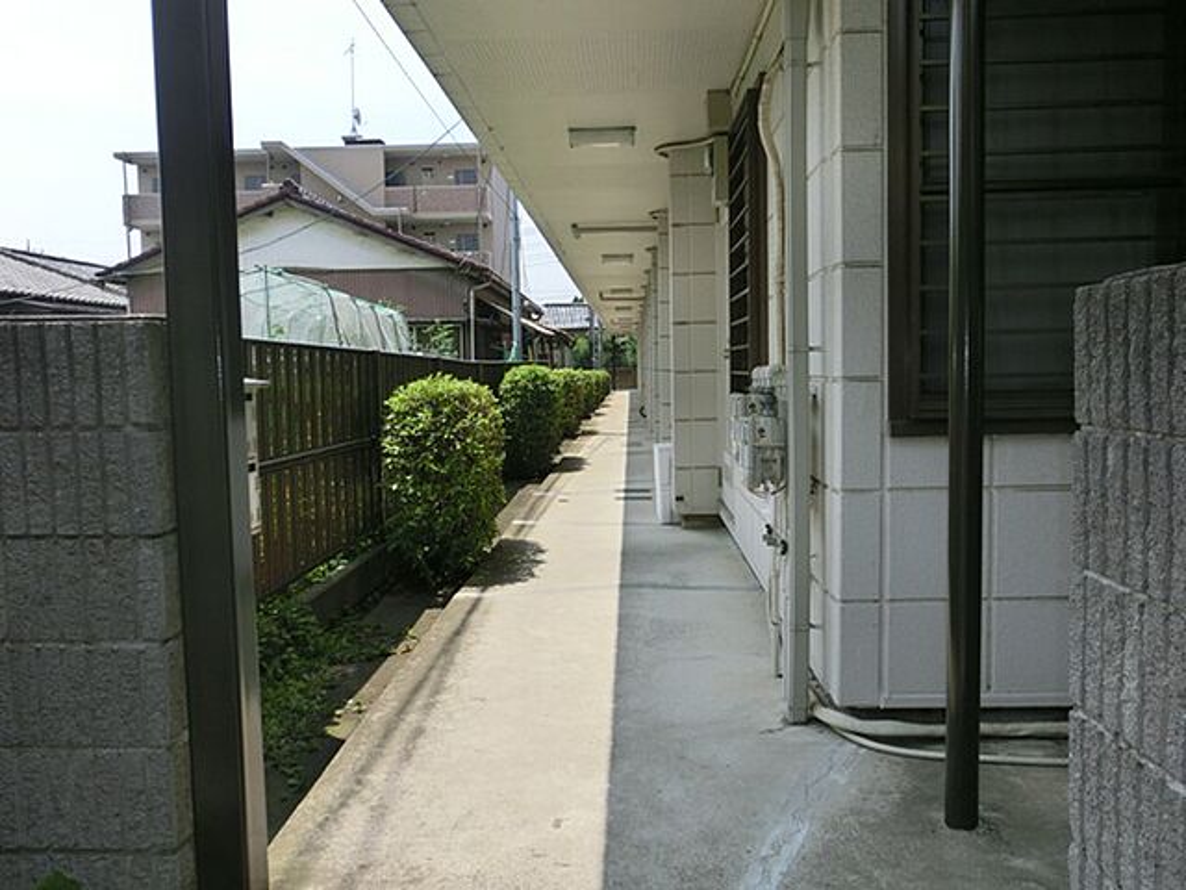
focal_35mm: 28
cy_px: 445
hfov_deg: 63.4
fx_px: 959
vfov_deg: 49.7
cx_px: 593
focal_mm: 5
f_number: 8.8
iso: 80
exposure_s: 1/200
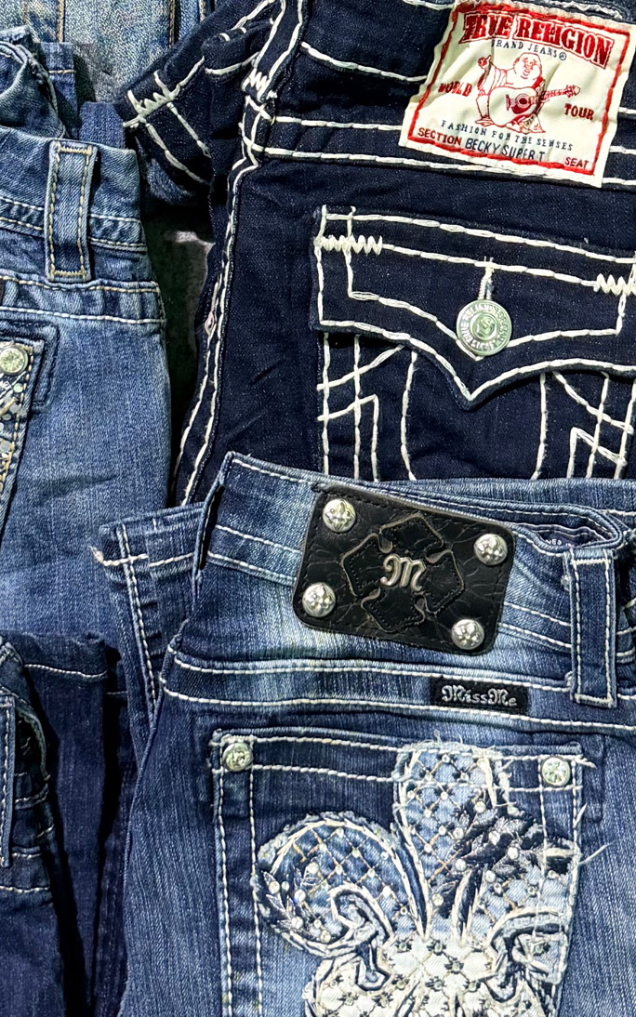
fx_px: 2024
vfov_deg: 27.4
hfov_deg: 17.8
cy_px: 136
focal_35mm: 73
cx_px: 412
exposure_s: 1/50
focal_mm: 6.76
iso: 250
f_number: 1.78
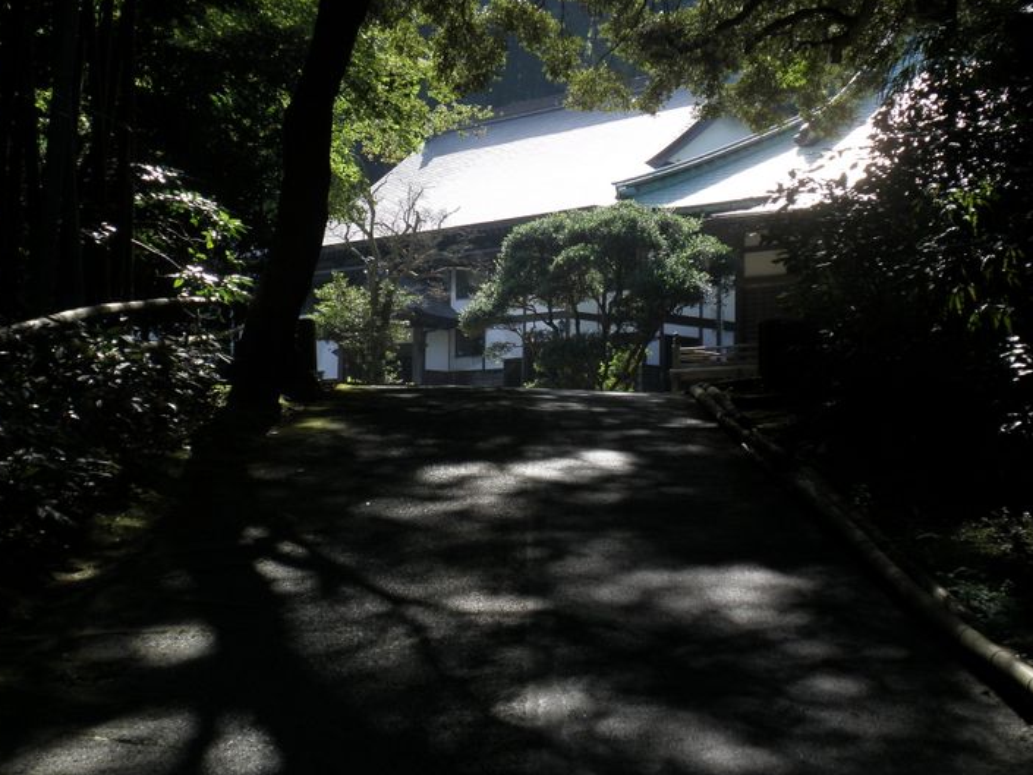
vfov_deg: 24.8
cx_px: 564
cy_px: 406
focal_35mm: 59
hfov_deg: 32.7
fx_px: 1761
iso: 64
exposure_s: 1/160
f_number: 4.3
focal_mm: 9.1
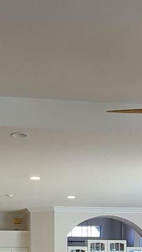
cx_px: 70
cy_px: 343
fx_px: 576
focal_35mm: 86
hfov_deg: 14.1
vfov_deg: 21.8
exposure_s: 1/60
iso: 80
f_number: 1.8
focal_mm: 5.4
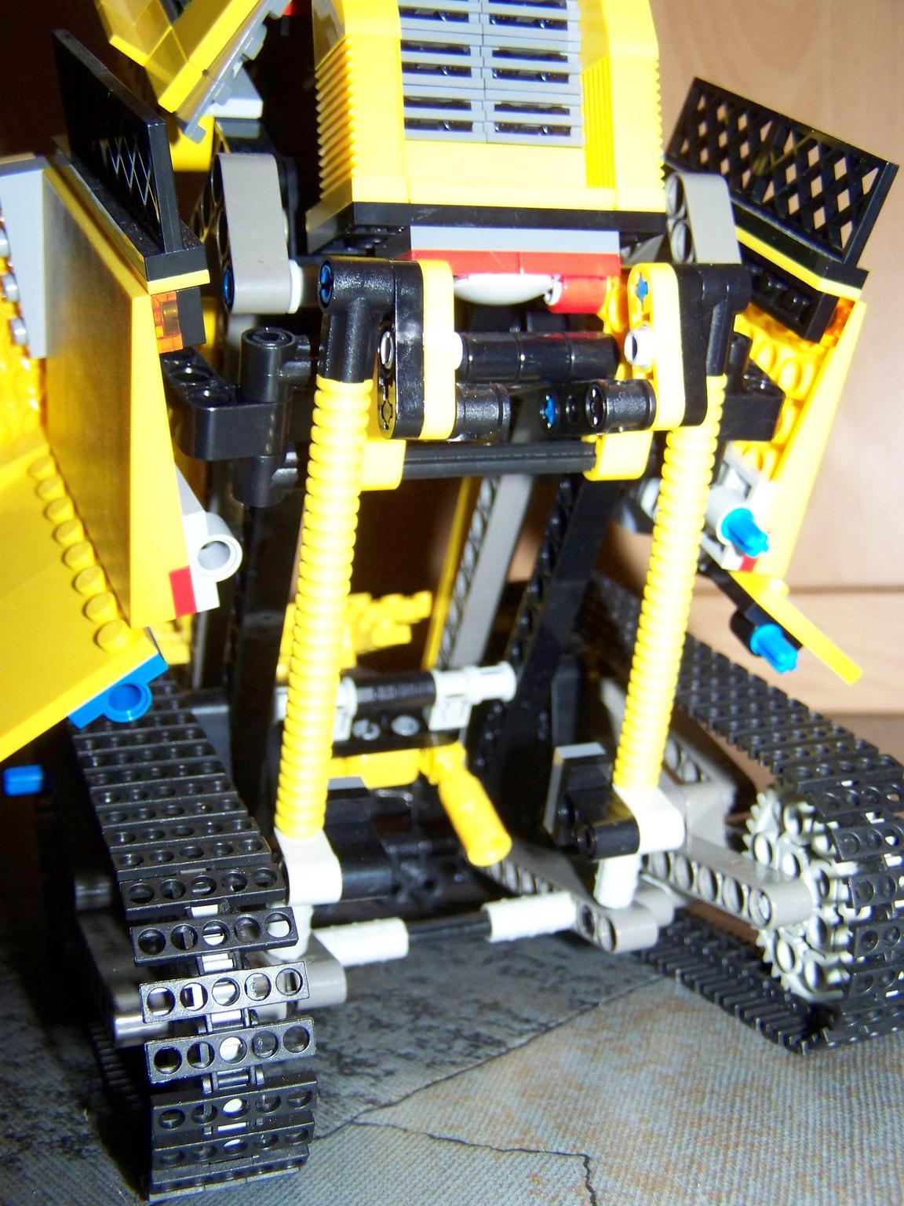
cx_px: 452
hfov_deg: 37.7
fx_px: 1323
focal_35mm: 38
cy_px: 603
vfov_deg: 49.0
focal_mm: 6.3
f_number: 2.8
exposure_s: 1/30
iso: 200
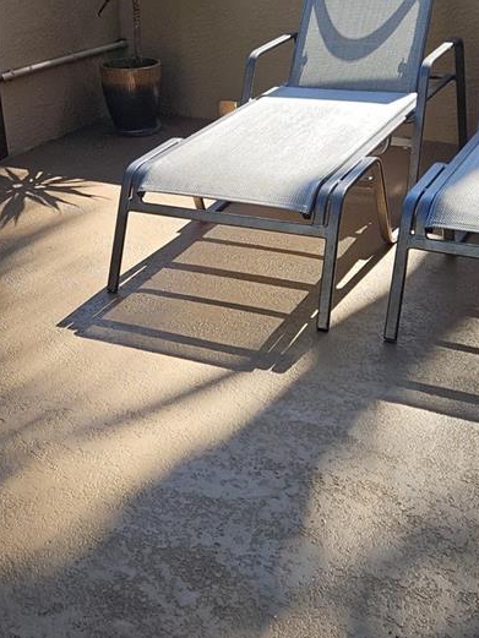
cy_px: 185
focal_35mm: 53
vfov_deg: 35.6
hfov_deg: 27.5
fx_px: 977
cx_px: 184
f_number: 1.8
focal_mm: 5.4
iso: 25
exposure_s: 1/668
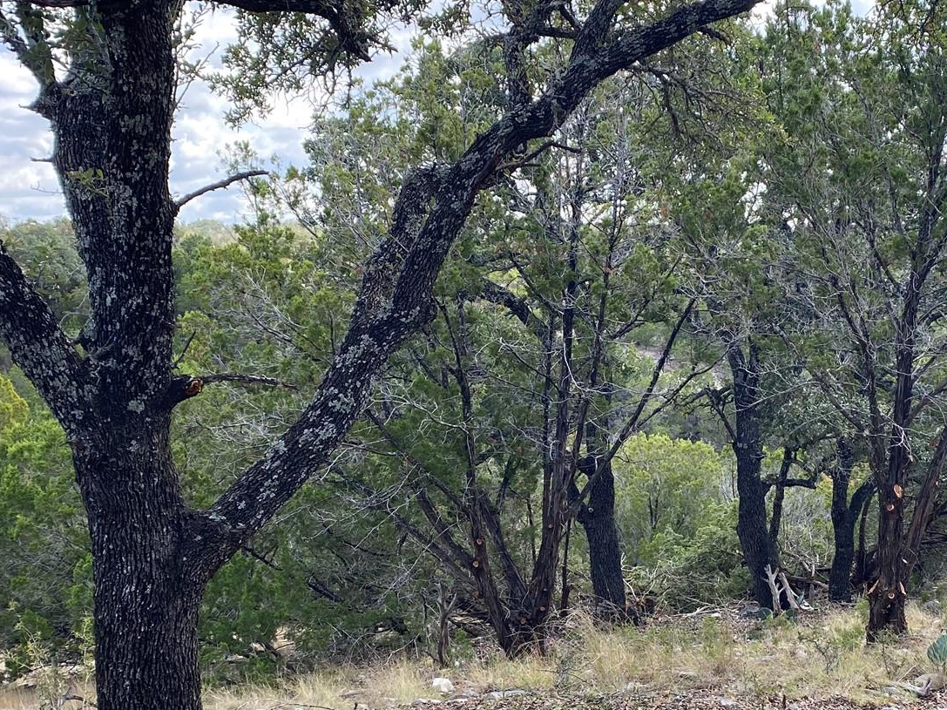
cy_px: 486
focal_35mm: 49
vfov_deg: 29.4
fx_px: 1340
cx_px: 609
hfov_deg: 38.6
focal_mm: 4.25
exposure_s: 1/557
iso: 32
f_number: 1.8
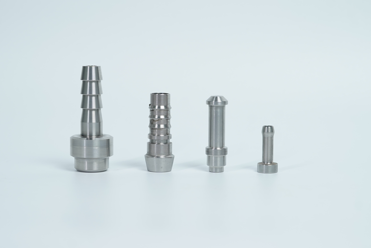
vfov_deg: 18.2
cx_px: 186
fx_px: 773
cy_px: 124
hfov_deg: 27.0
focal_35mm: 75
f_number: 4.5
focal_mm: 50
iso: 320
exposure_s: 1/160
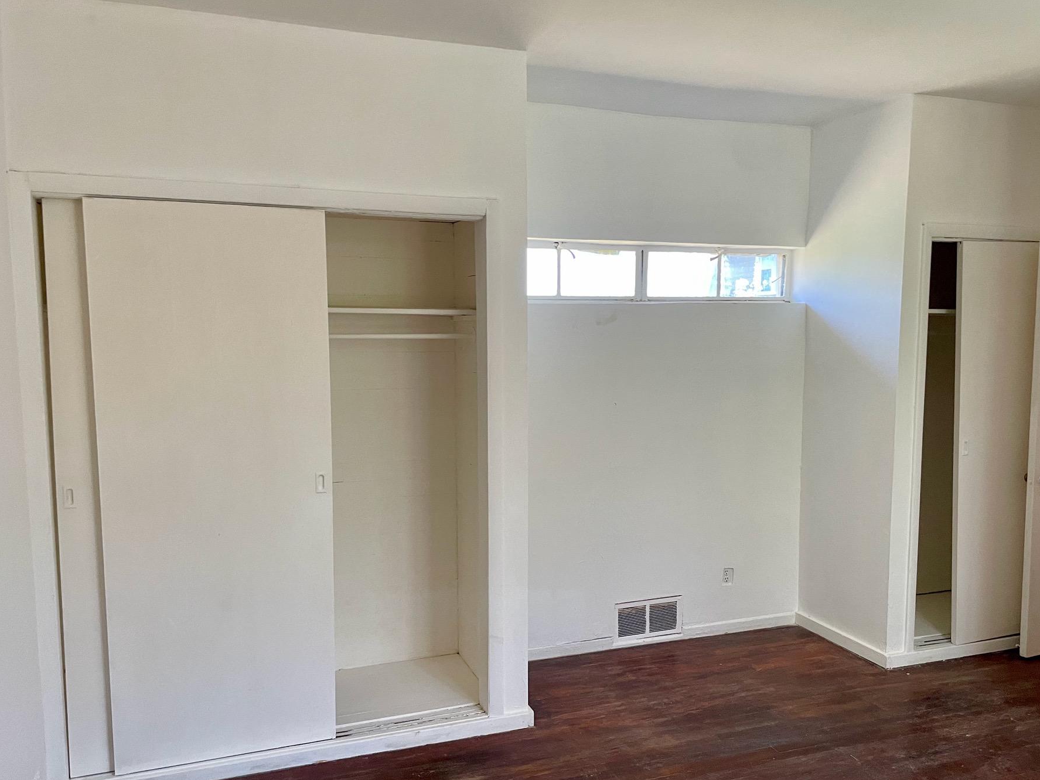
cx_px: 543
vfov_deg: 46.7
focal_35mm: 30
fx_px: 901
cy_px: 440
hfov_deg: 59.9
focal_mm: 4.2
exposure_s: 1/89
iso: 125
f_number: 1.6
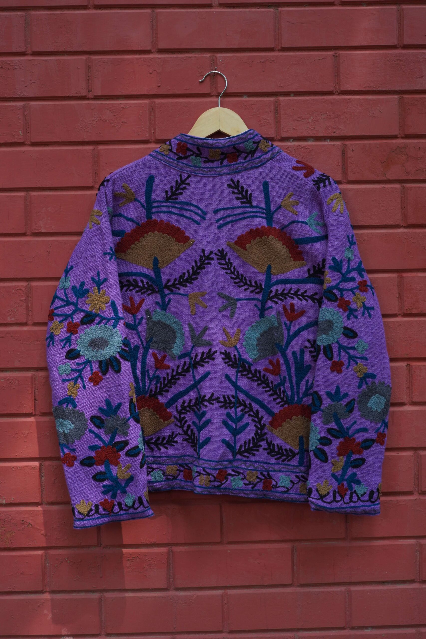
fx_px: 887
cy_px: 320
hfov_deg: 27.0
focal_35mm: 50
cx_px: 213
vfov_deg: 39.6
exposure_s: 1/160
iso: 500
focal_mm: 50
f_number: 7.1
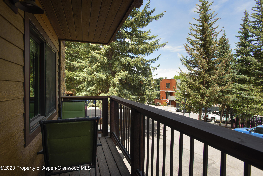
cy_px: 88
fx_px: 139
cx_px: 132
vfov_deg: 64.6
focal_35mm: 19
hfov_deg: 86.9
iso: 400
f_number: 7.1
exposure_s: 1/320
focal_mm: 19
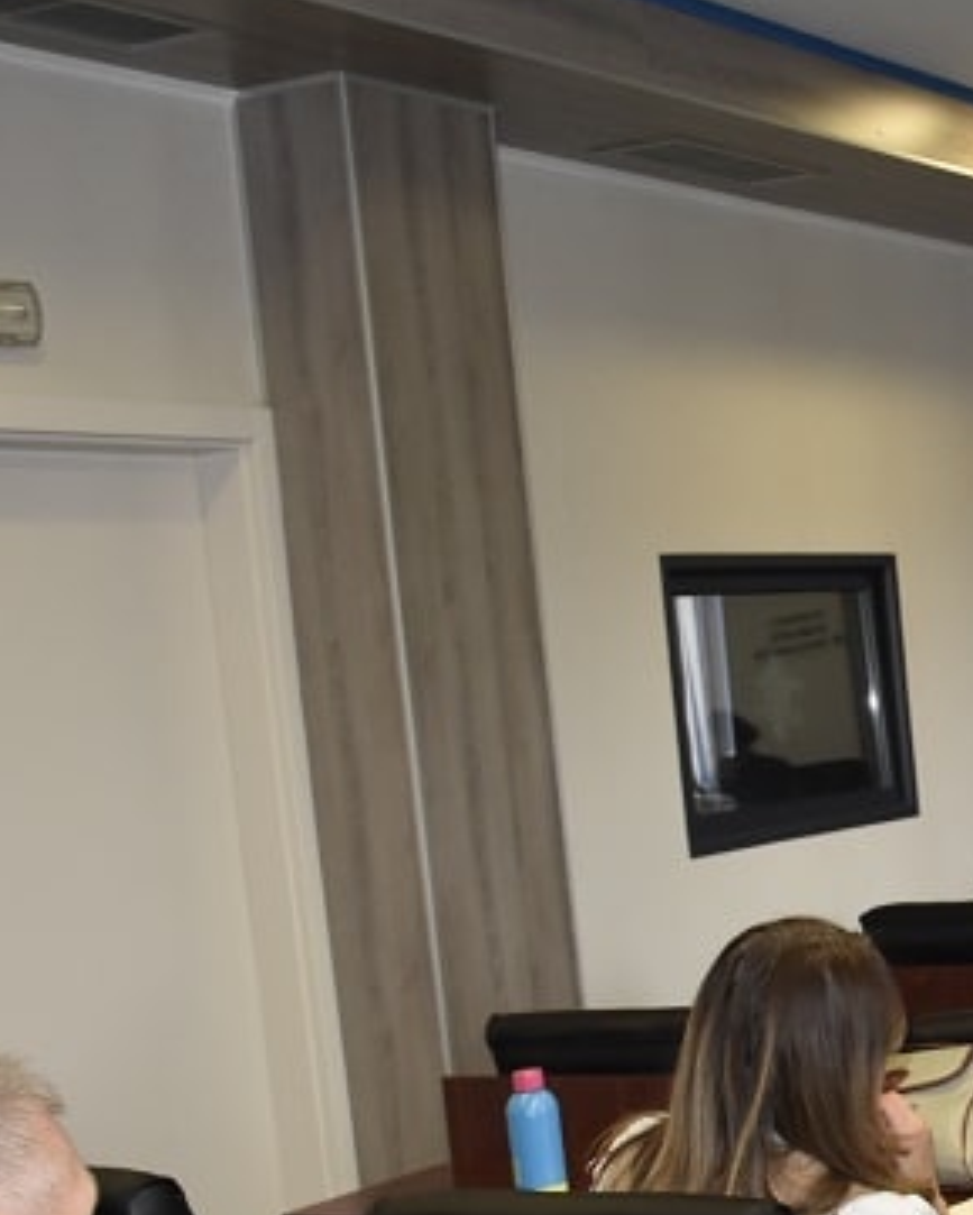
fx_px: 2555
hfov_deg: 19.7
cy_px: 877
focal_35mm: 71
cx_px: 1286
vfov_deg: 26.5
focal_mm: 20
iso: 1250
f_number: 5.6
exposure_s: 1/60
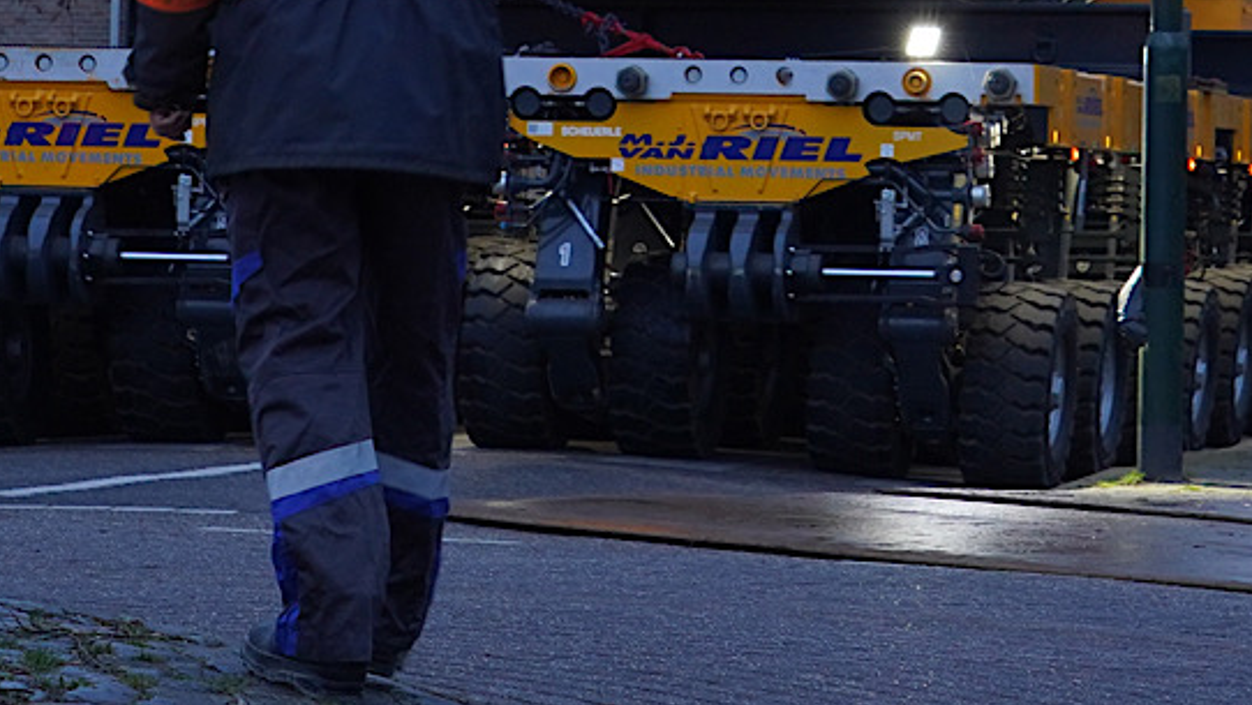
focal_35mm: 193
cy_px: -511
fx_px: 6408
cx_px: 688
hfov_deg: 11.2
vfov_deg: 6.2
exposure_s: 1/25
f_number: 6.3
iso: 640
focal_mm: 52
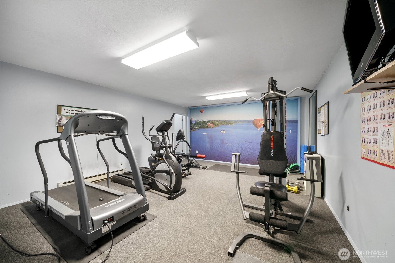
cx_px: 198
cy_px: 132
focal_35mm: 14
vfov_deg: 81.2
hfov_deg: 104.3
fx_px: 154
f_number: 11
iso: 400
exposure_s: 2
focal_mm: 14
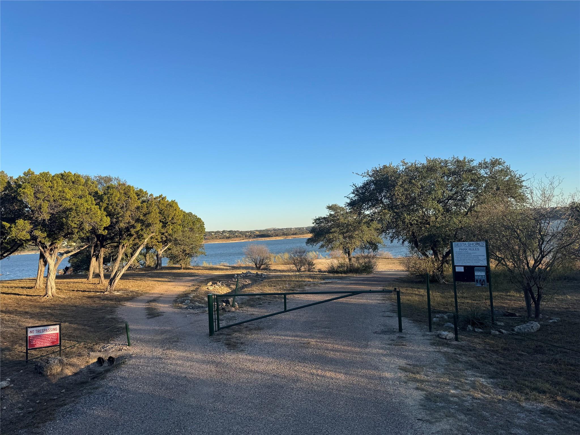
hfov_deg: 71.6
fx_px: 402
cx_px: 290
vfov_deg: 56.8
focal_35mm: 24
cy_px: 218
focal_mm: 6.76
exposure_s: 1/2415
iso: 80
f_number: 1.78
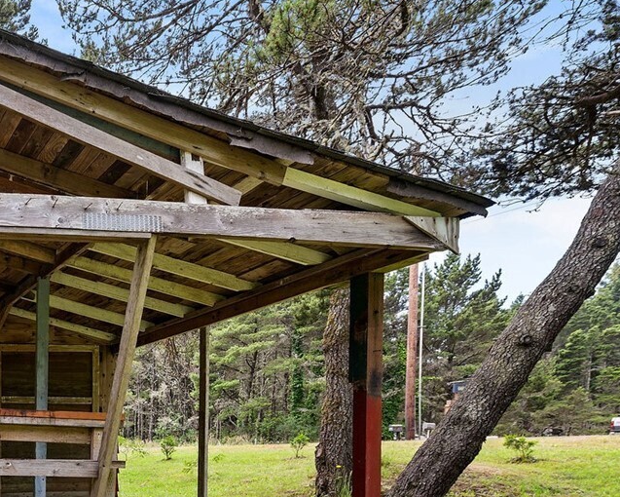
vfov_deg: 38.3
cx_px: -125
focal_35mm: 35
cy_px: 479
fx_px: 642
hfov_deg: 38.2
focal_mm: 14
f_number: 5
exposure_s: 1/250
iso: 200
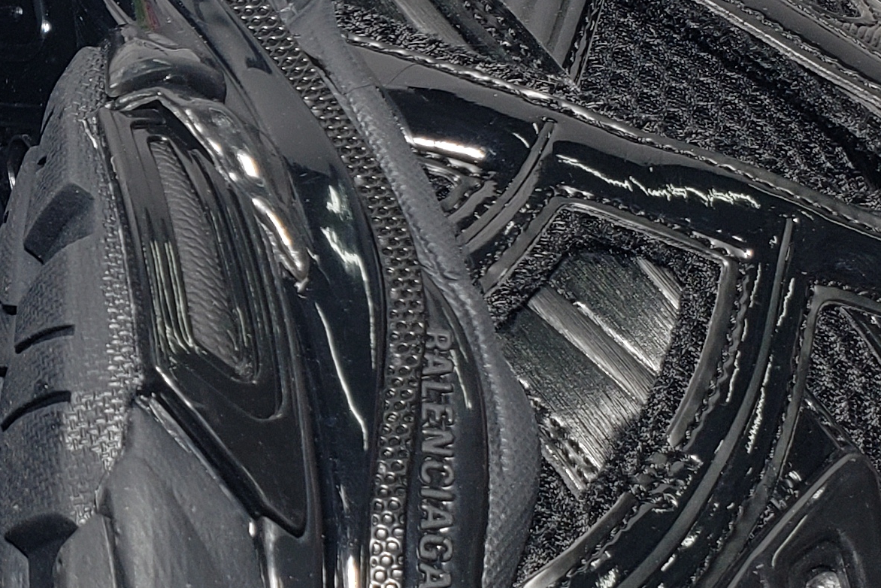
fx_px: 2276
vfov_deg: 14.7
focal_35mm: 93
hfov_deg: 20.8
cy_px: 169
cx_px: -87
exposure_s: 1/100
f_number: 2.4
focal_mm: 4.3
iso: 50
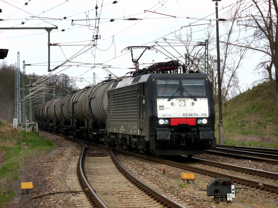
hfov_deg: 13.3
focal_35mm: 149
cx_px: 139
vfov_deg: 10.0
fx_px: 1197
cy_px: 104
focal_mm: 26.6
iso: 100
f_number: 5.8
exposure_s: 1/125
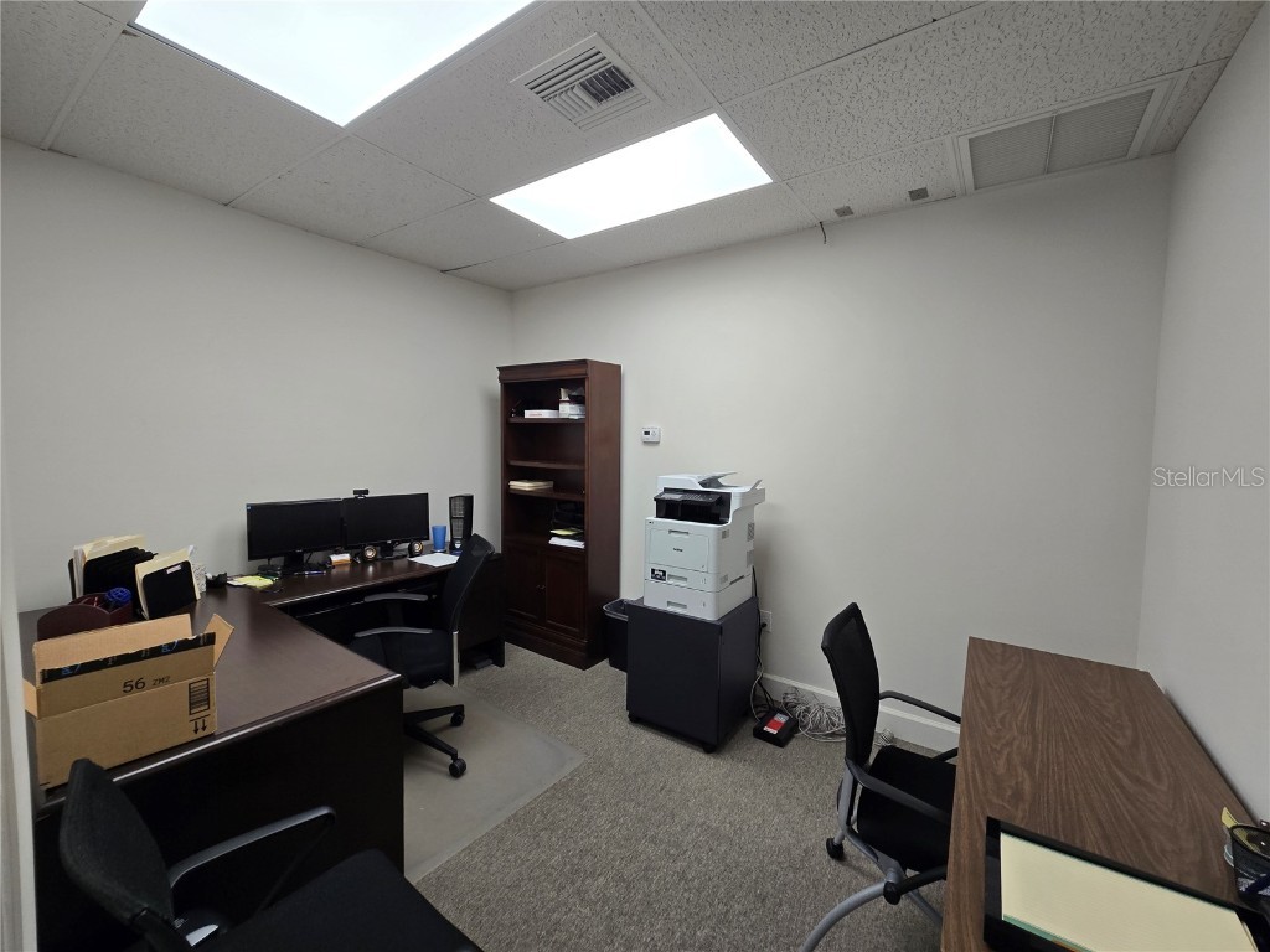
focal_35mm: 13
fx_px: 477
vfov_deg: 89.9
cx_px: 635
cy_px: 476
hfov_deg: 106.2
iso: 64
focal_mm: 2.2
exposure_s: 1/60
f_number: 2.2
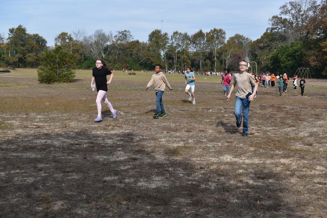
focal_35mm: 44
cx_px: 164
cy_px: 109
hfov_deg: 44.9
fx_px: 395
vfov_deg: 30.9
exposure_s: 1/400
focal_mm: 29
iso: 100
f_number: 7.1
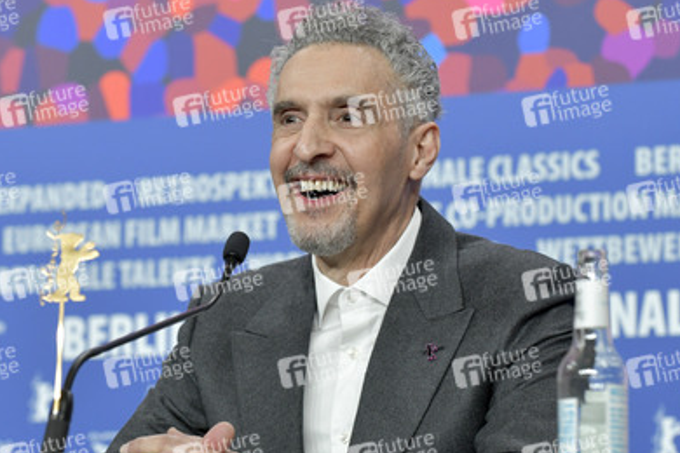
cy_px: 237
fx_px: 2531
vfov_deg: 10.2
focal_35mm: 134
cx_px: 346
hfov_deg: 15.3
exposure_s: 1/250
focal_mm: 116
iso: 2000
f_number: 5.6
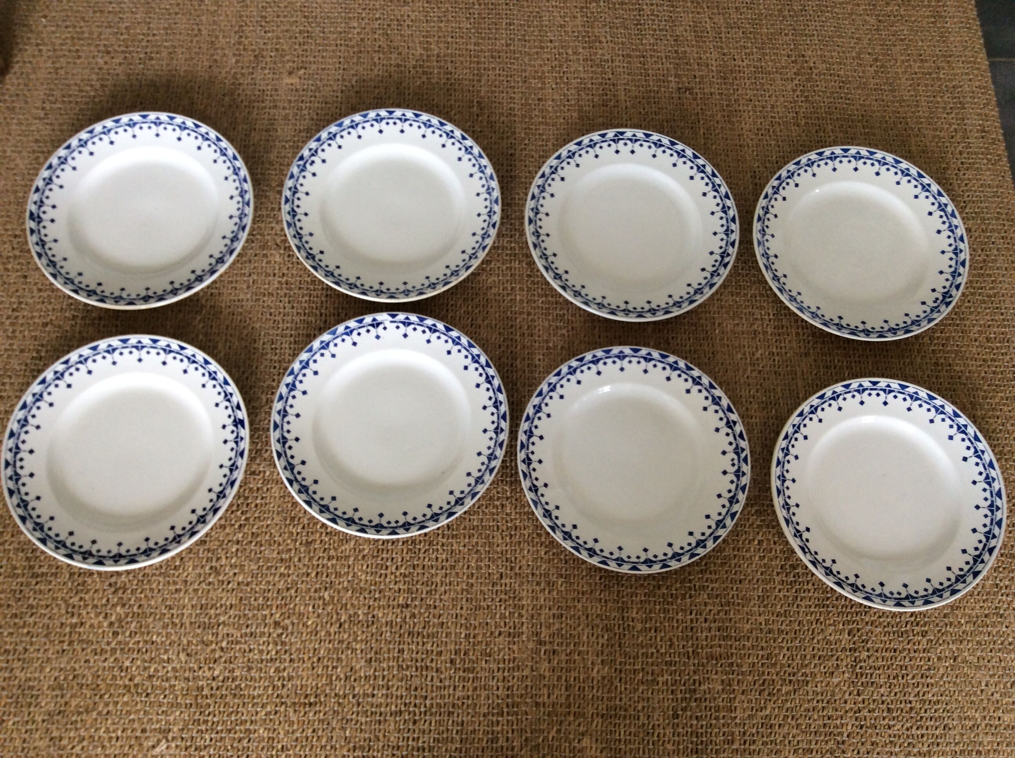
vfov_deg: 44.1
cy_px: 379
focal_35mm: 32
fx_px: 937
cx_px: 508
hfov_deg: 56.9
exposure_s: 1/25
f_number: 2.4
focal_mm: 3.3
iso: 50
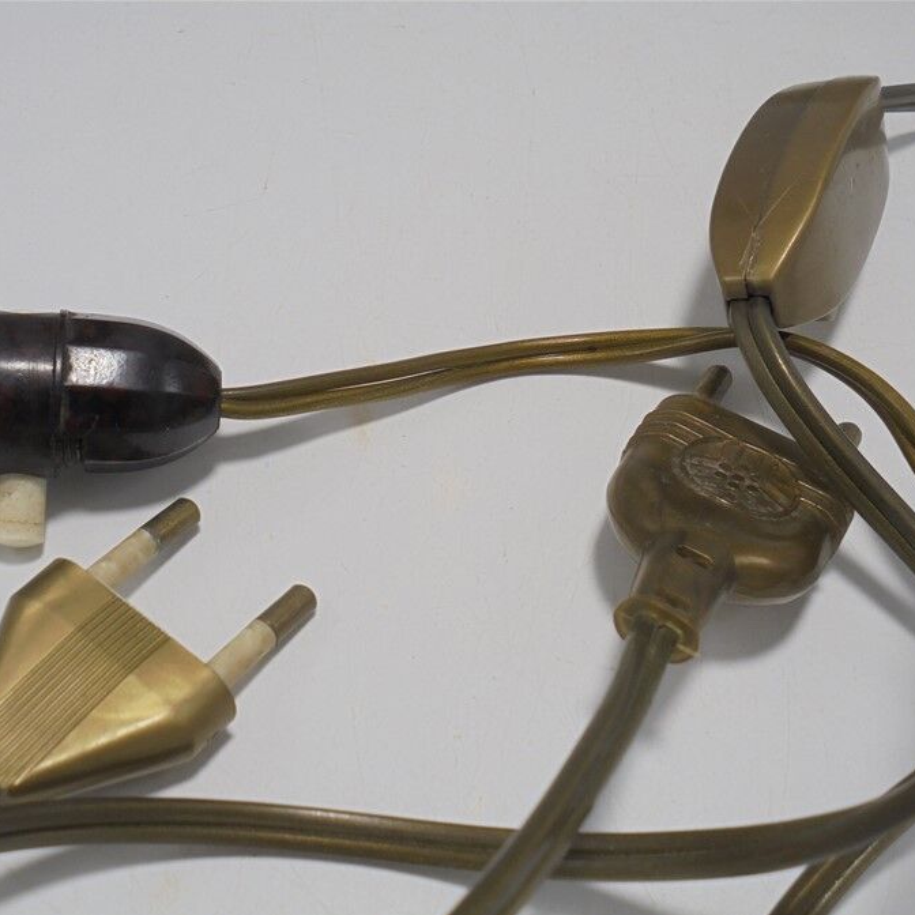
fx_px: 1346
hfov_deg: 37.4
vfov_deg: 37.6
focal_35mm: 45
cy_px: 458
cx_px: 369
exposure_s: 1/60
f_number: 4.2
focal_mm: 6.9
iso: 100
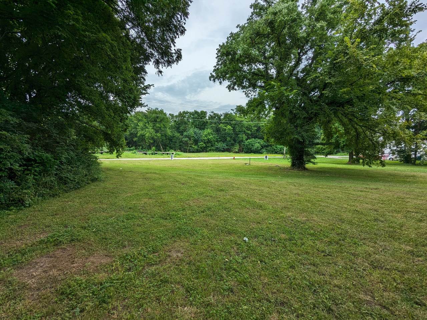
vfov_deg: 78.1
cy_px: 160
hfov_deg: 94.5
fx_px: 197
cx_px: 214
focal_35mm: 16
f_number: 2.2
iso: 45
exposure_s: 1/1499
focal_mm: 2.35
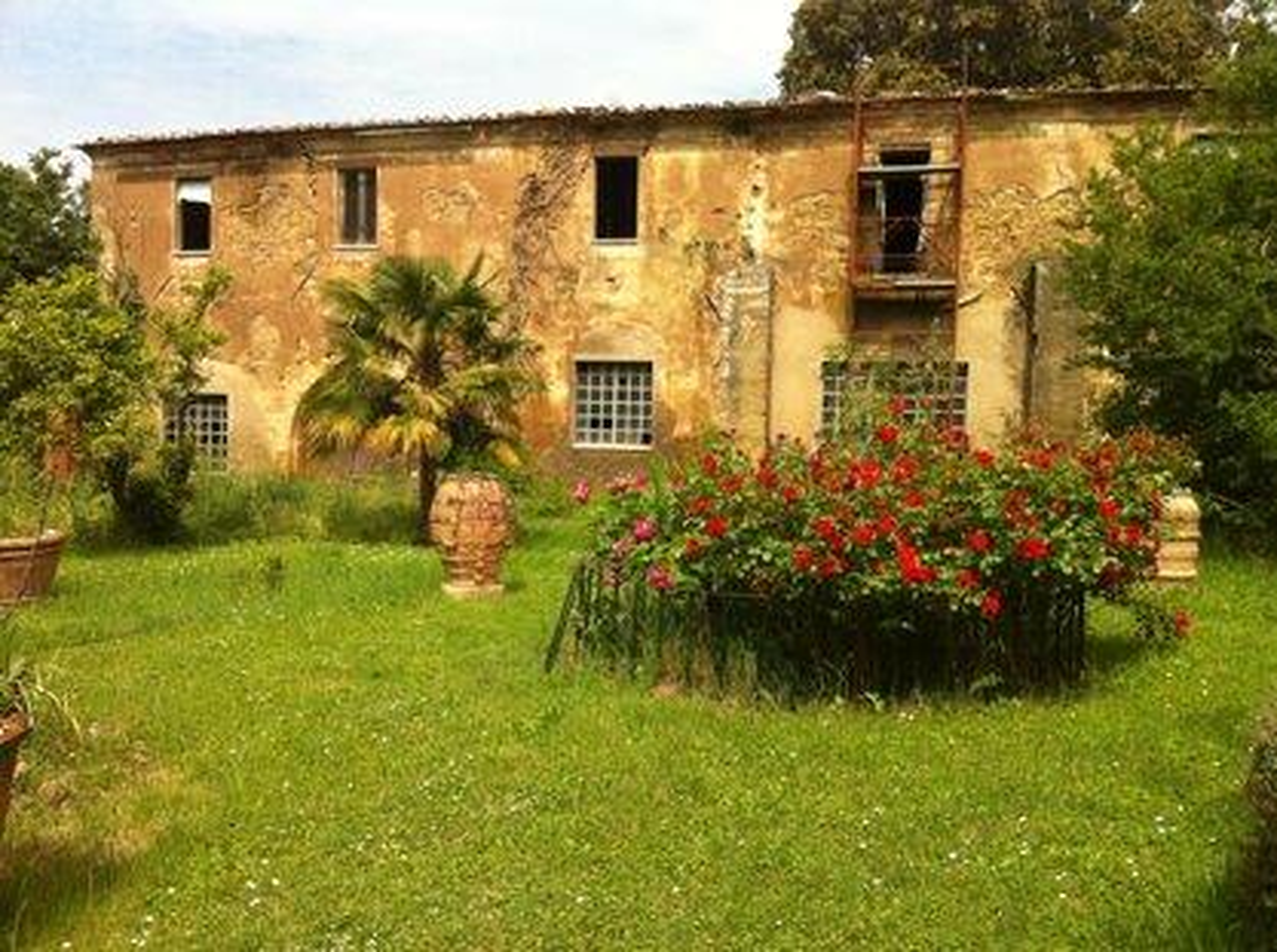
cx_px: 638
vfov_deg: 40.6
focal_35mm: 35
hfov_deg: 52.7
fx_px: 1289
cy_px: 476
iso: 80
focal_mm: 3.85
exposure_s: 1/887
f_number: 2.8
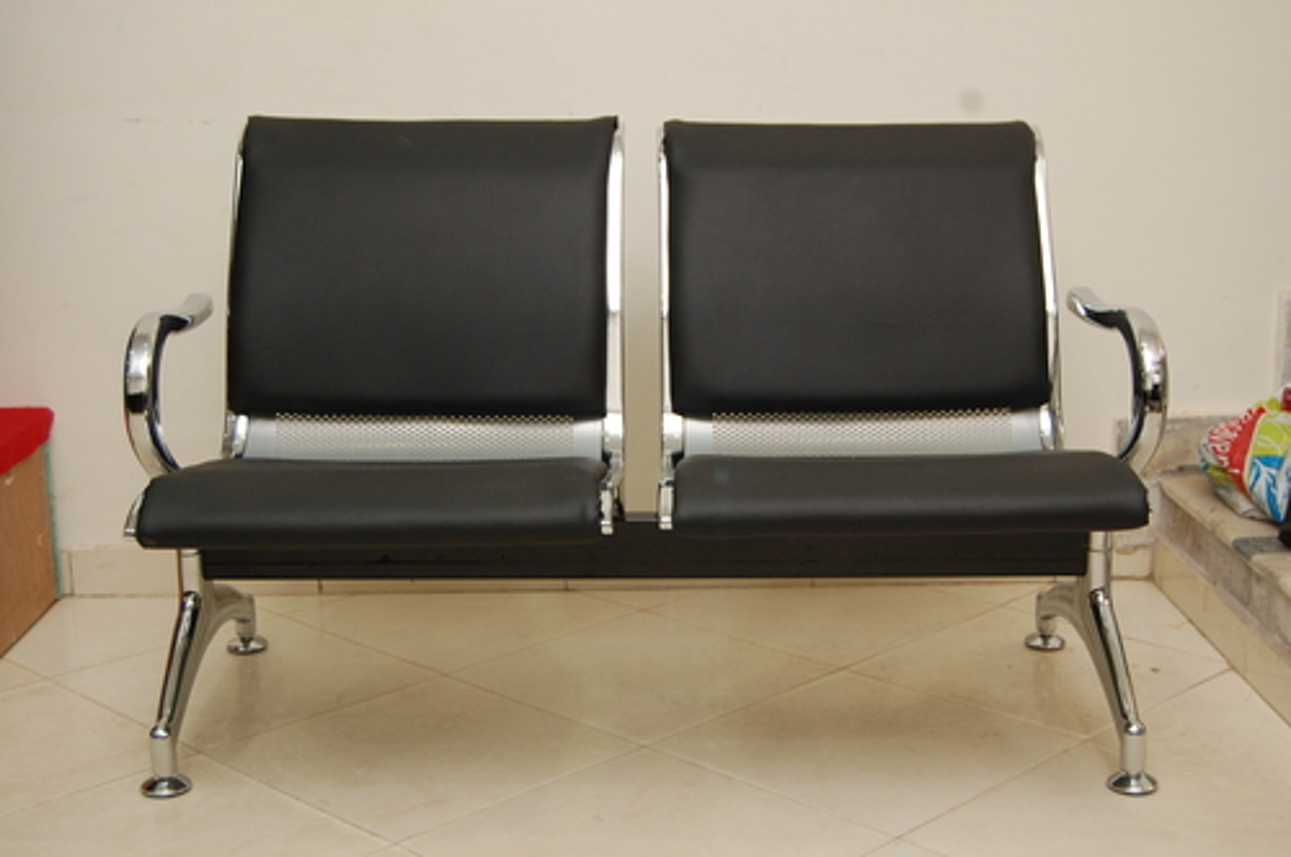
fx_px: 1827
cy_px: 428
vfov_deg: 26.4
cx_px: 646
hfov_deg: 38.9
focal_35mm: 51
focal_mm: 34
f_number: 5
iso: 400
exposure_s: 1/30
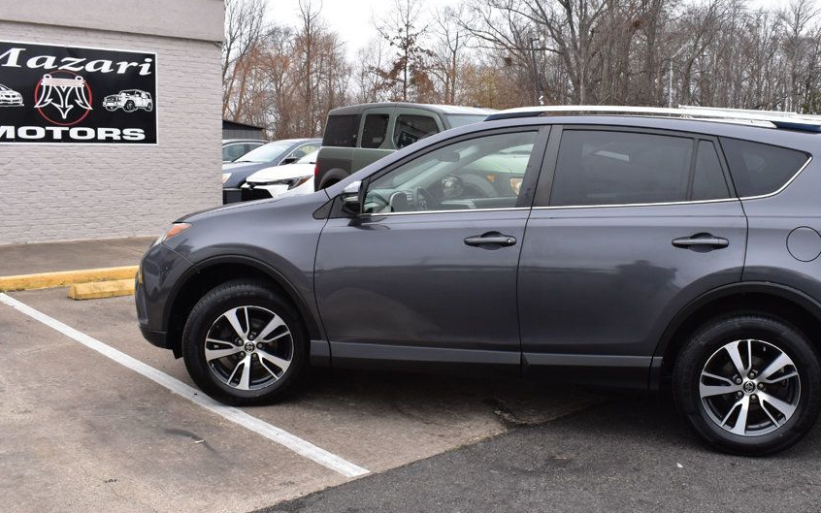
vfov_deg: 34.4
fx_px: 828
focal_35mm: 37
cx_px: 470
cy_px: 233
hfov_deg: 52.6
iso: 400
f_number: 9
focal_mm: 20
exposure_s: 1/125
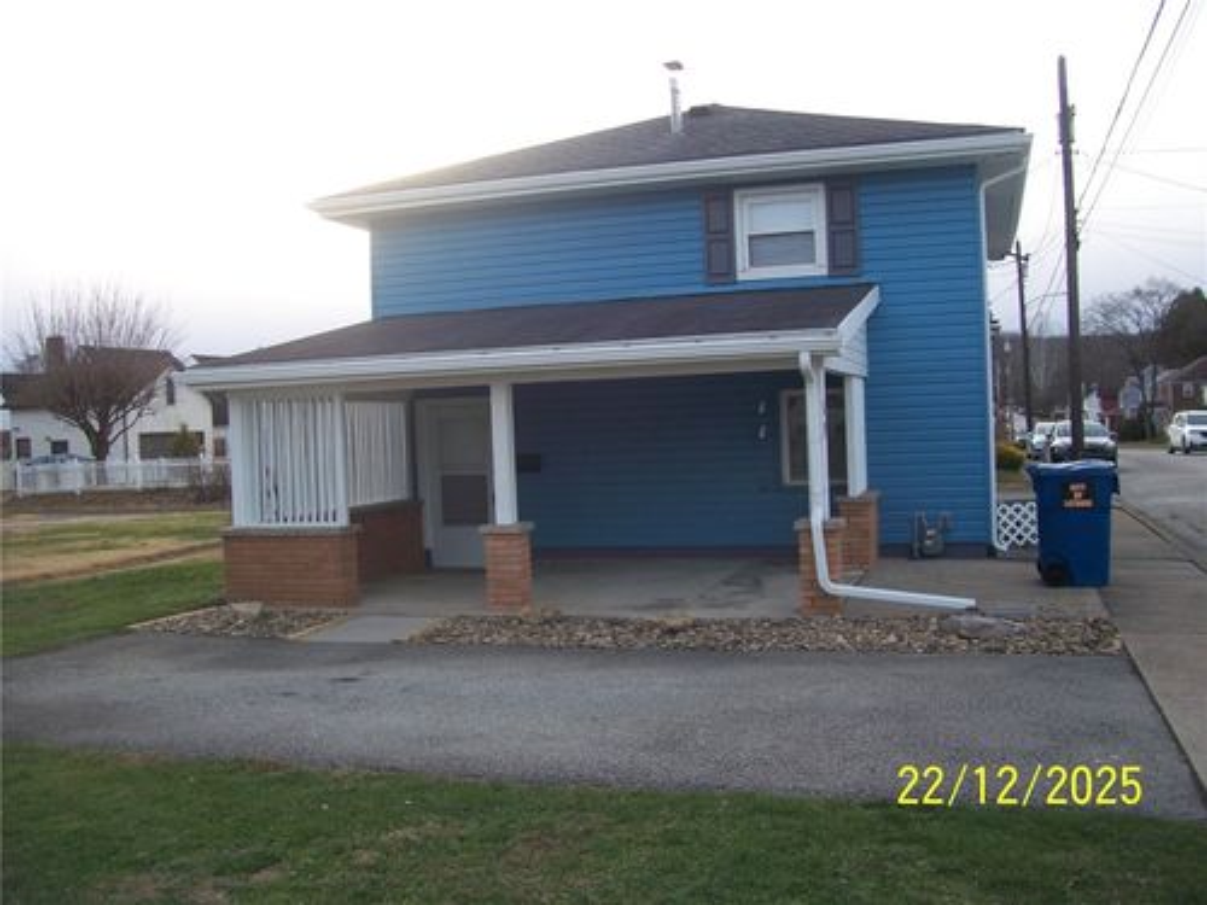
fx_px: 1186
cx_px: 604
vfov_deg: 41.8
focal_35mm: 34
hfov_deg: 54.0
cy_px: 452
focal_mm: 5.6
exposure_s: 1/250
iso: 80
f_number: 2.7
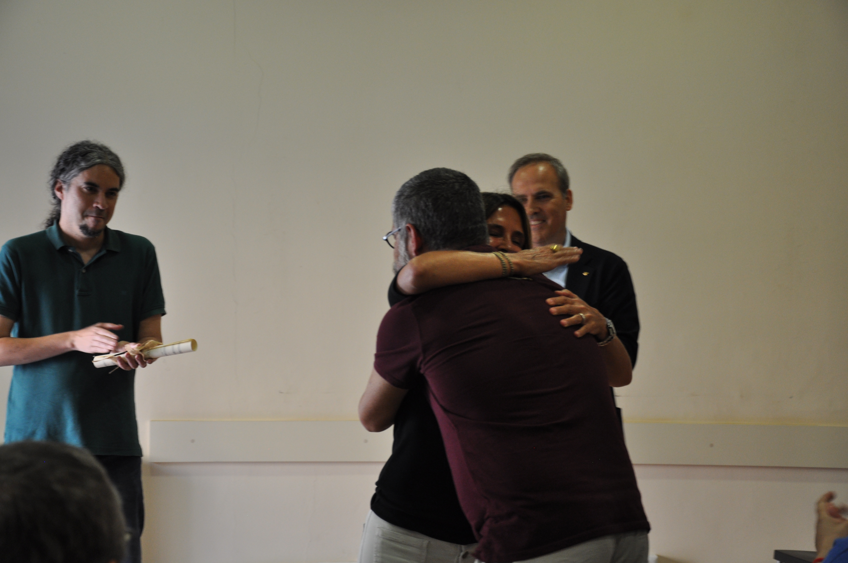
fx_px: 1694
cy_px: 282
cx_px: 424
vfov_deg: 18.9
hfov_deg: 28.1
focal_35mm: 72
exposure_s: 1/60
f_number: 4.8
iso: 640
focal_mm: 48
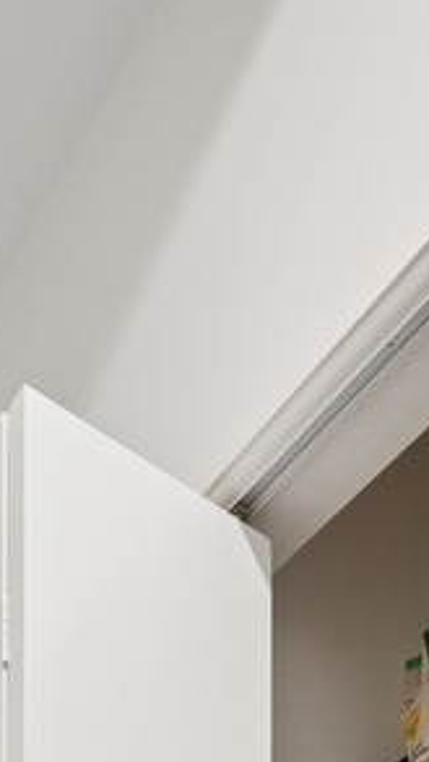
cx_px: 294
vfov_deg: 21.8
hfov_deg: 22.1
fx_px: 1091
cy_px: 1399
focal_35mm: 54
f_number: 9.5
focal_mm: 14
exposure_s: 1/1.43
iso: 400
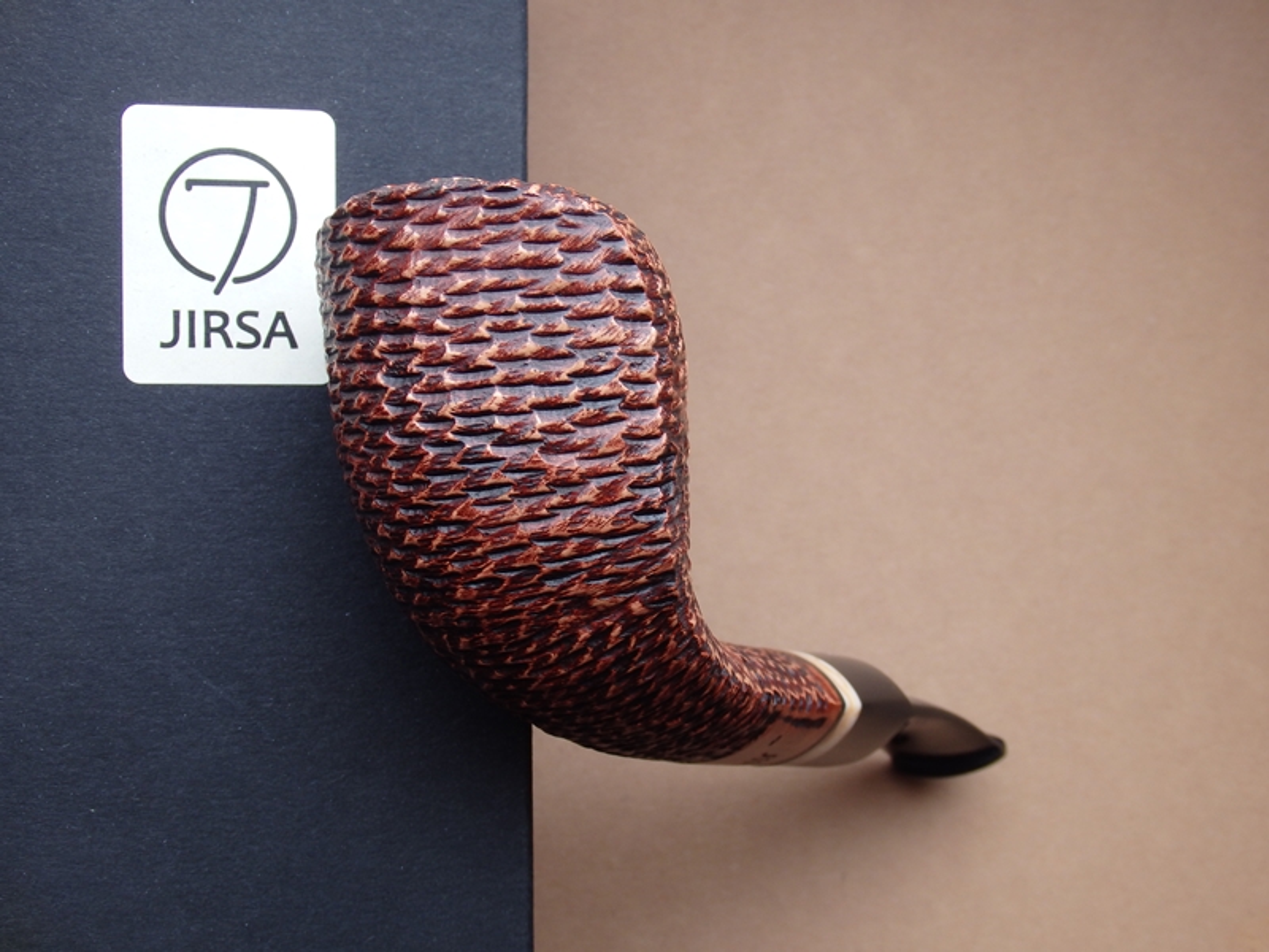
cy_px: 476
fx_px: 1796
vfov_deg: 29.7
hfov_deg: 38.9
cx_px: 634
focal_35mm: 49
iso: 125
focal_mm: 8.9
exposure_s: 1/6
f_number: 4
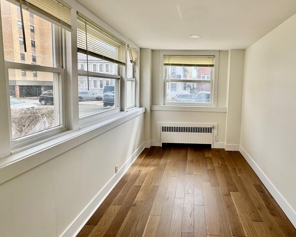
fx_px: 166
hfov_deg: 81.6
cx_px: 186
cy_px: 101
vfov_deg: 70.5
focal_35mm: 19
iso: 40
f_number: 2.2
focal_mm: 2.22
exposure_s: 1/255
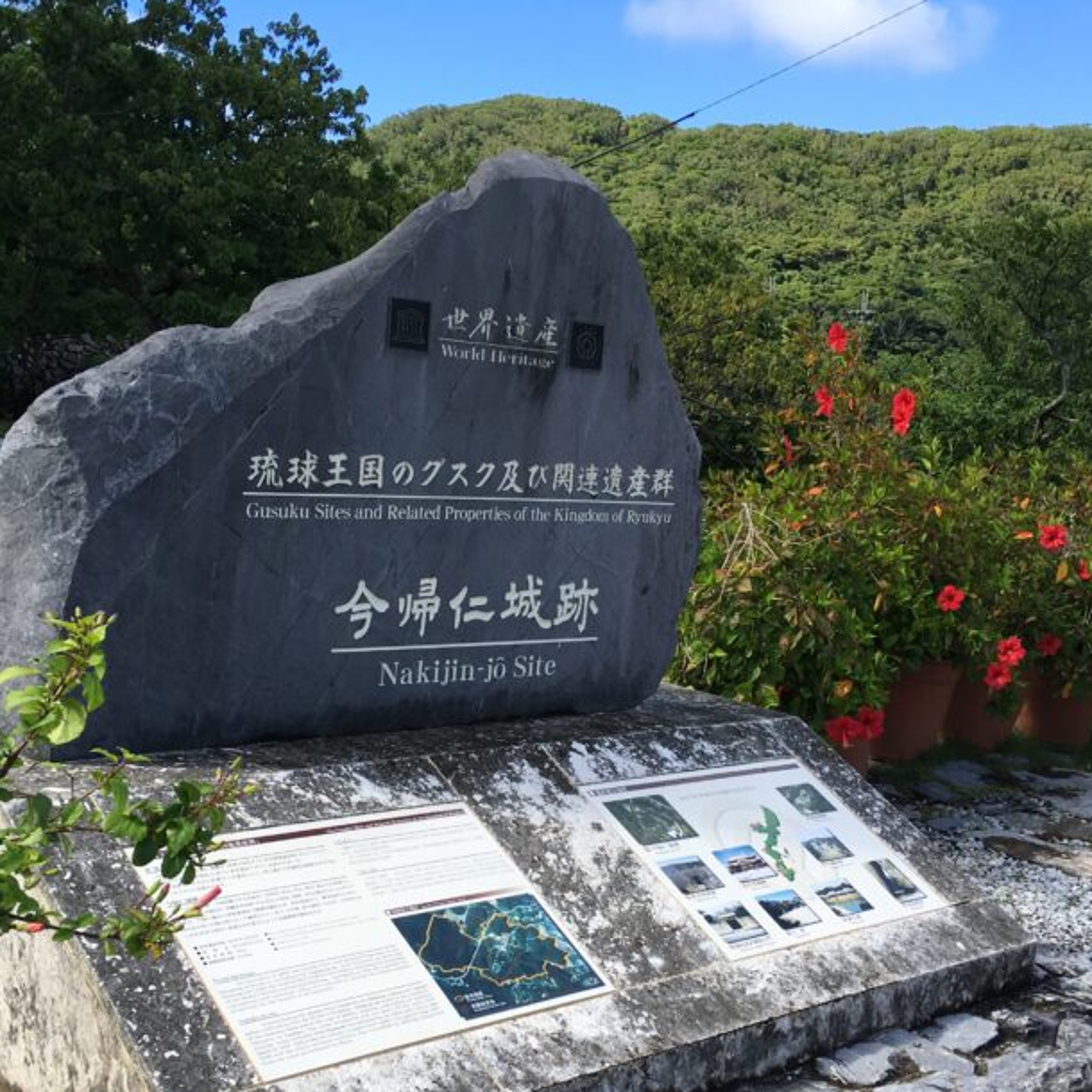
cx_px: 514
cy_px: 684
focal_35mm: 43
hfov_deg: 39.2
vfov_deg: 38.9
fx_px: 1535
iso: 25
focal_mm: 4.15
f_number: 2.2
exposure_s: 1/557
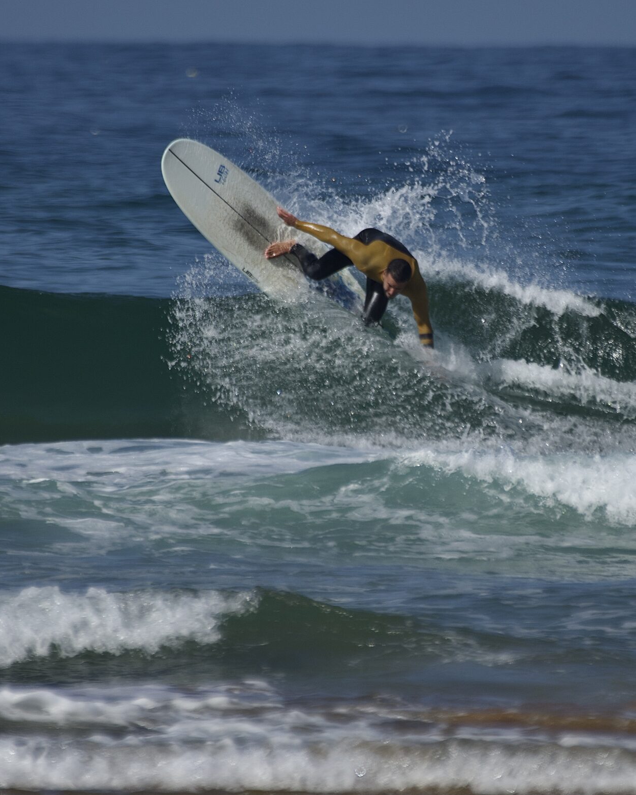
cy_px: 327
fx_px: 27244
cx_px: 369
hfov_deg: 1.3
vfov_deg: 1.7
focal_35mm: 1158
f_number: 5.6
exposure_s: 1/1250
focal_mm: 500
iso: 100
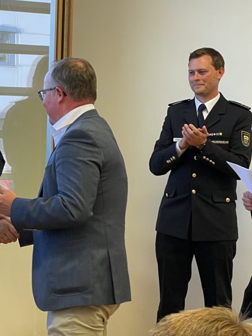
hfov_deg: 17.1
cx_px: 53
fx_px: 834
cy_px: 179
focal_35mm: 86
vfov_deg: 22.7
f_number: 2
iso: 50
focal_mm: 6
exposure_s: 1/100
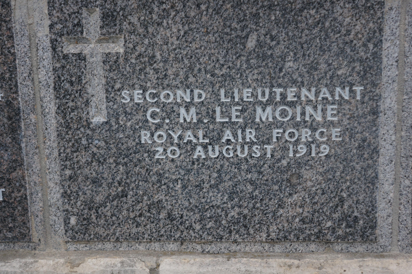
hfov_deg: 29.3
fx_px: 789
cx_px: 206
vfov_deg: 19.7
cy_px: 137
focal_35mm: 69
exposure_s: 1/160
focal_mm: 46
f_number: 5
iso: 320
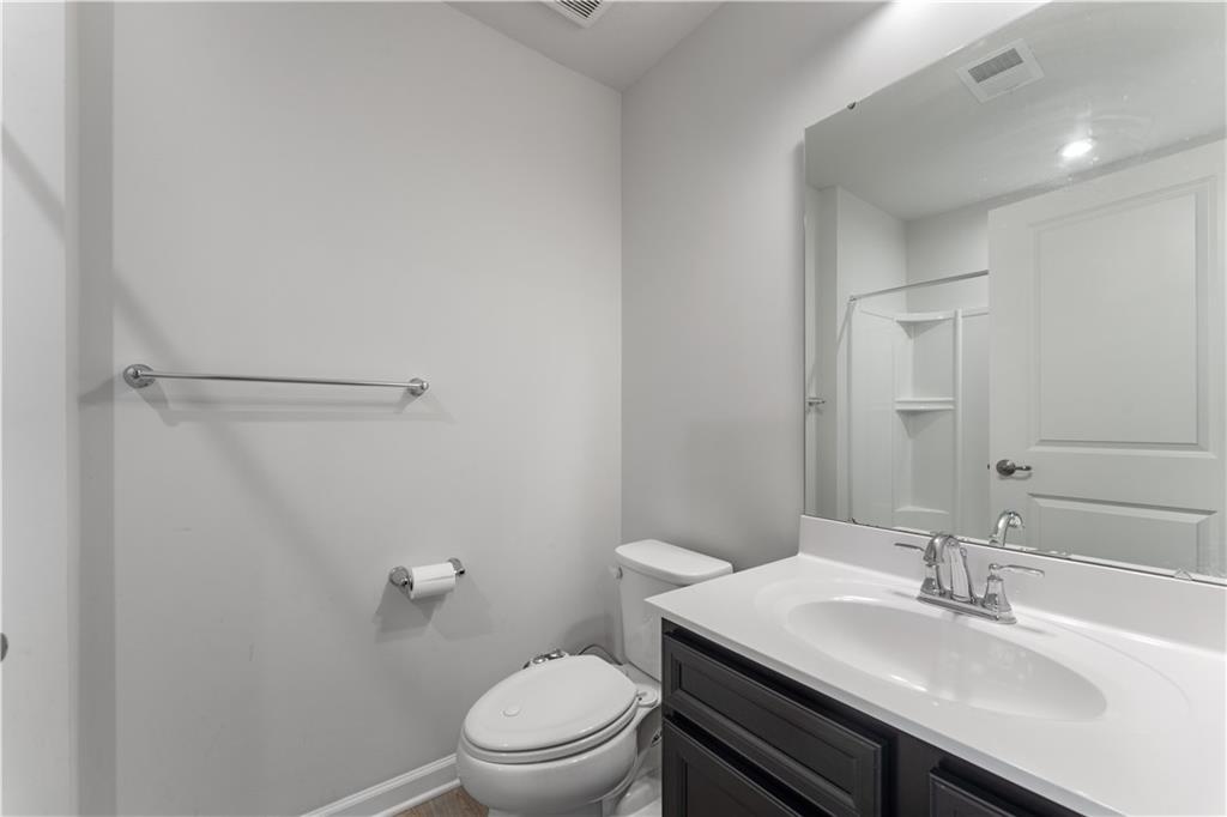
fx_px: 477
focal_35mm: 14
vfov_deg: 81.2
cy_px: 408
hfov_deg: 104.3
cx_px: 614
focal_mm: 14
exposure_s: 1/5
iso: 320
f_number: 8
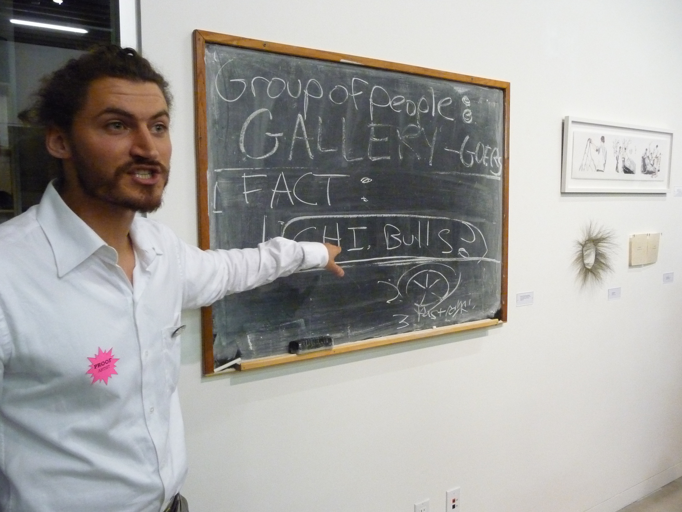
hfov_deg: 63.4
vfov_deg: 49.7
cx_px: 341
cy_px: 256
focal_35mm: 28
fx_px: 552
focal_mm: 4.7
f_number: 3.3
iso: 800
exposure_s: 1/40
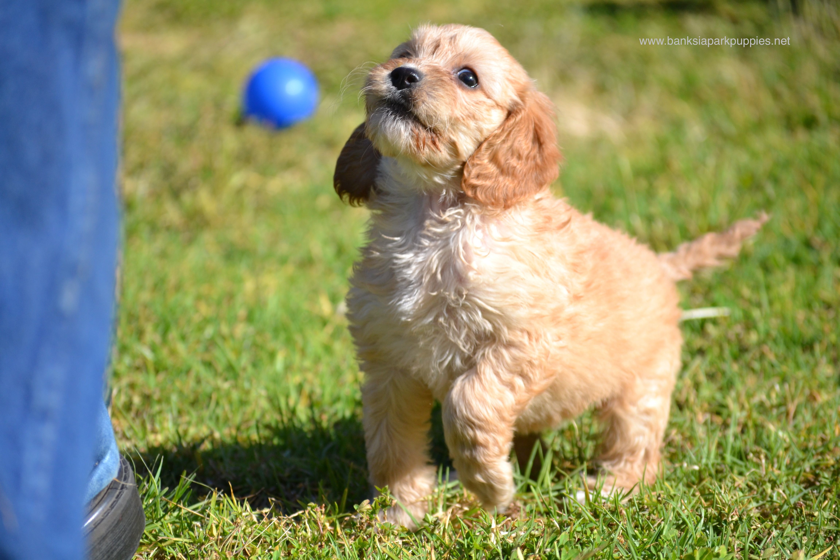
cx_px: 420
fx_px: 3675
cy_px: 280
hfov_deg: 13.0
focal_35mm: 158
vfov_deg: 8.7
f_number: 5.6
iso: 400
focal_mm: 105
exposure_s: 1/1250
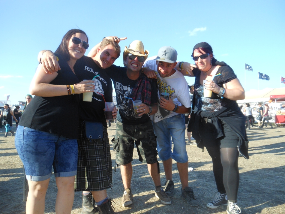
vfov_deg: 54.9
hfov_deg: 69.4
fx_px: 206
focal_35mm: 25
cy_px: 107
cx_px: 142
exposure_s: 1/320
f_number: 3.2
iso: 80
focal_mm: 4.5
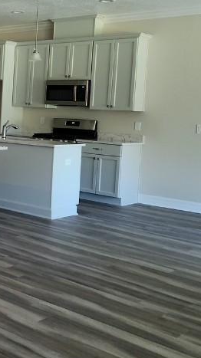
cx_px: -102
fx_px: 522
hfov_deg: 19.1
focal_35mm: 55
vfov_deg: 37.6
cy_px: 129
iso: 125
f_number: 1.8
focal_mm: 5.4
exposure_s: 1/60
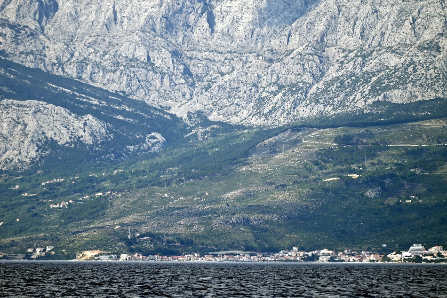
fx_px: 3353
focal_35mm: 270
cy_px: 149
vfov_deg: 5.1
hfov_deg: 7.6
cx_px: 224
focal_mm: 270
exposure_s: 1/1000
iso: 160
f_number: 5.6
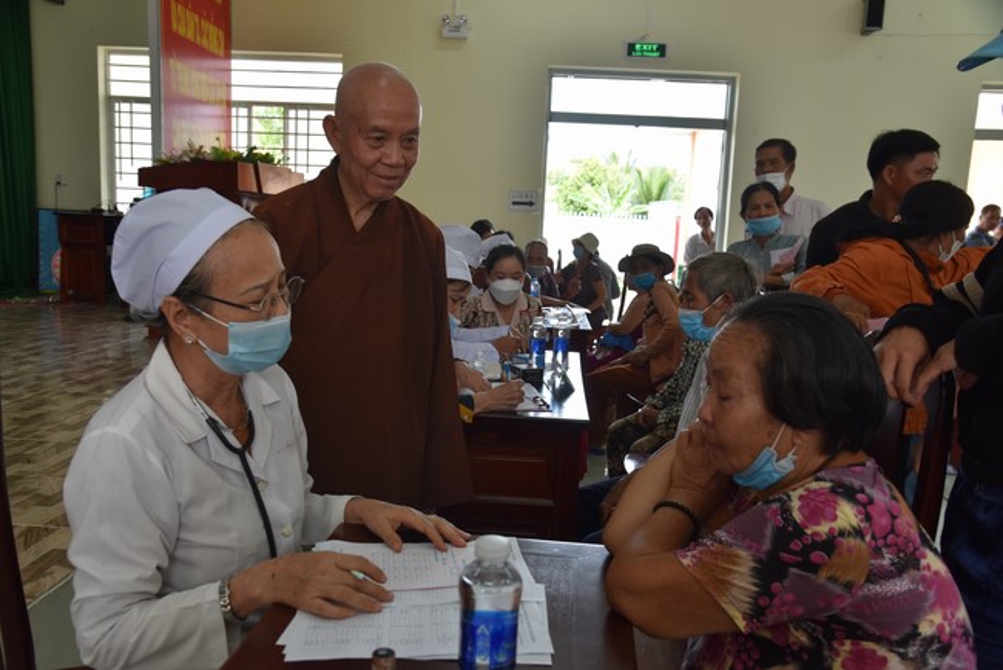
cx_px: 502
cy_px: 335
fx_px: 864
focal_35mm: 31
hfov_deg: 60.3
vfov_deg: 42.4
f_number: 5.6
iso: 400
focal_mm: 31
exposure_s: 1/125
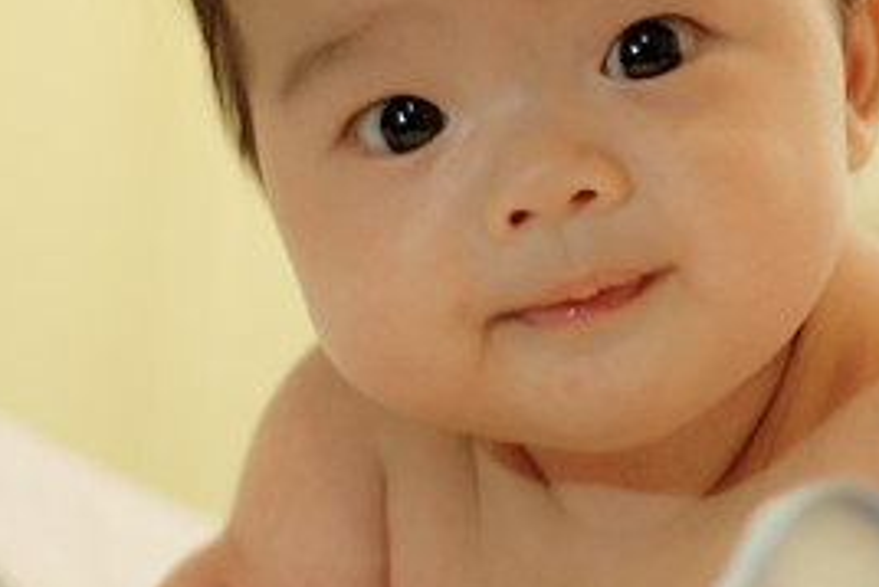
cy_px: 43
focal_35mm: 153
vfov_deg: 8.9
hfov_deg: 13.4
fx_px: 3738
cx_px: 651
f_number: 1.8
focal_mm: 50
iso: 200
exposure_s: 1/25
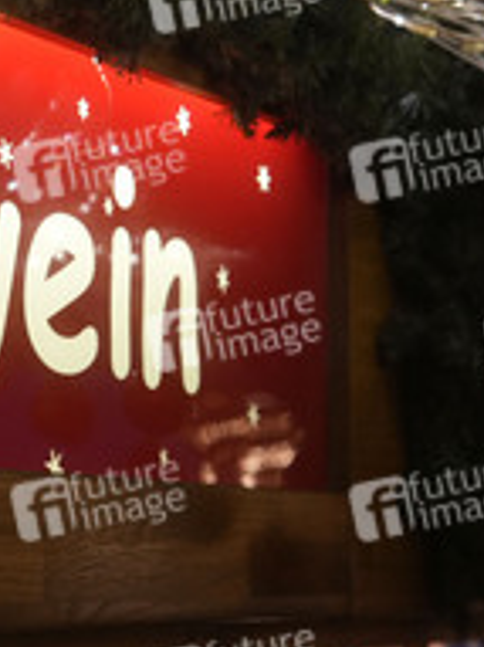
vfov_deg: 19.2
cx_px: -195
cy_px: 247
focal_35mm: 102
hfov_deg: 13.8
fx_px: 1904
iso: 640
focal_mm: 30
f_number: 3.2
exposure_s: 1/60
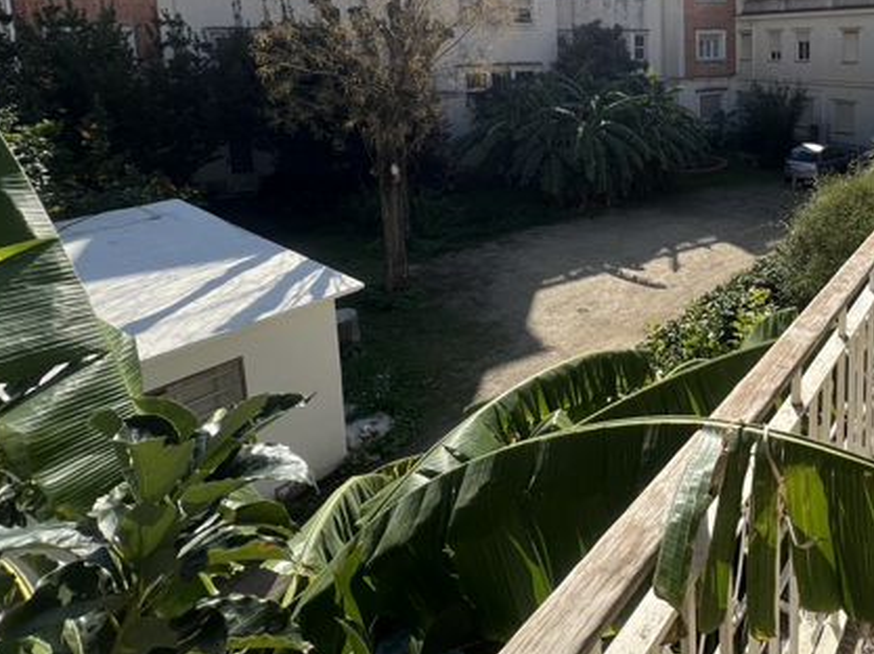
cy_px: 124
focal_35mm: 22
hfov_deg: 68.4
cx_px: 712
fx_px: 555
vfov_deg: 56.3
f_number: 1.8
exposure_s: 1/995
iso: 32
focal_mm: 1.57
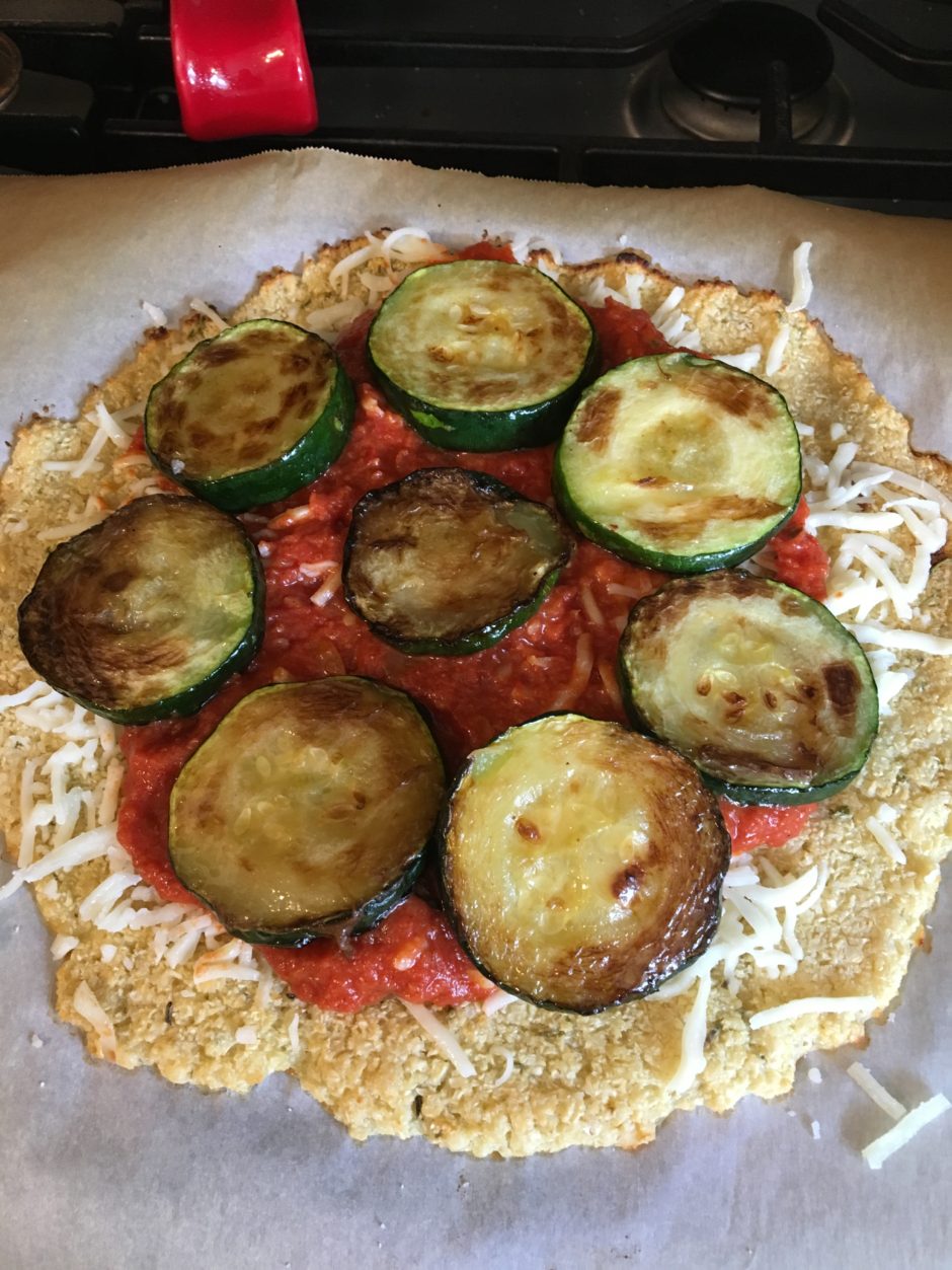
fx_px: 1063
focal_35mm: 29
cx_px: 476
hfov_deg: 48.2
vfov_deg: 61.7
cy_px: 635
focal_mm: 4.15
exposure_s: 1/30
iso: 100
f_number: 2.2
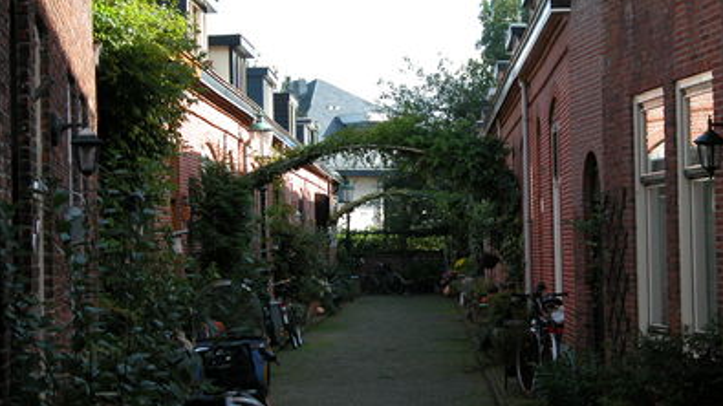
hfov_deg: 19.8
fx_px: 2070
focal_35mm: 108
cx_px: 362
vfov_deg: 11.2
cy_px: 201
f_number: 4.1
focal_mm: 25.4
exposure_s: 1/192
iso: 100
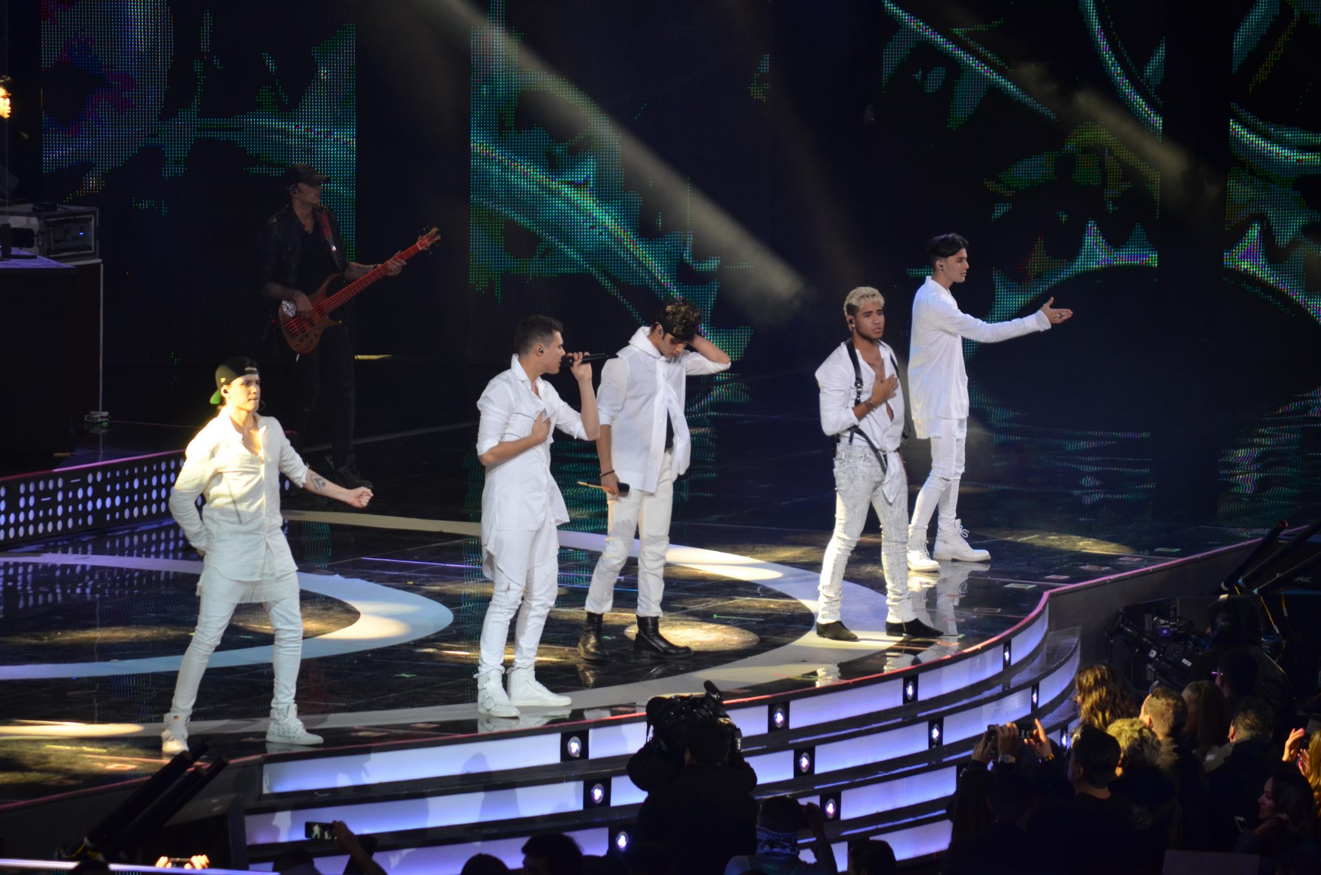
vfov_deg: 4.6
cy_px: 438
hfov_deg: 6.9
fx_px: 10984
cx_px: 660
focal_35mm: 300
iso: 800
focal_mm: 200
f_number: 5.6
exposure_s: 1/125
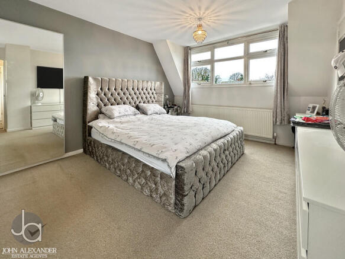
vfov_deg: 85.7
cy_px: 130
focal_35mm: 14
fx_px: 140
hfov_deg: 102.1
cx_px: 172
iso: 200
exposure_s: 1/50
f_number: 2.2
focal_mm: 2.22
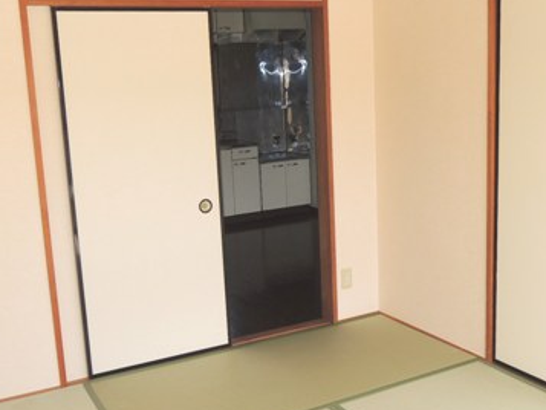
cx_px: 269
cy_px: 210
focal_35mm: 43
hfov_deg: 43.8
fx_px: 678
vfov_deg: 33.6
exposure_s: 1/320
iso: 100
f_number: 2.8
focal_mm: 4.3
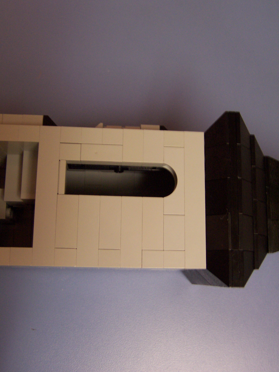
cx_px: 140
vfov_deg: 46.8
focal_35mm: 40
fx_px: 430
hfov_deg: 36.0
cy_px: 186
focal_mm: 6.7
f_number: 3.4
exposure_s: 1/15
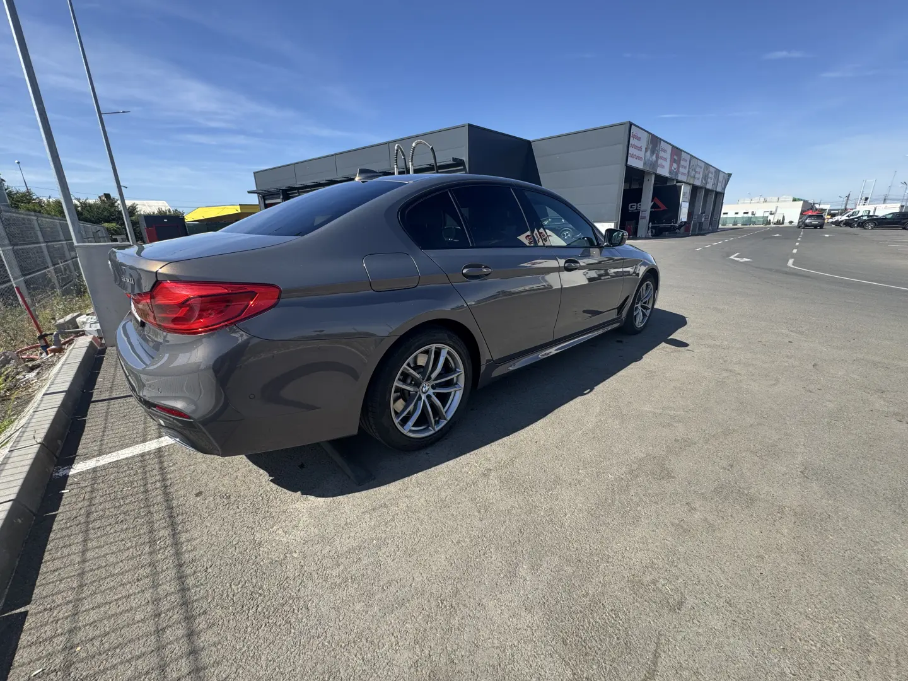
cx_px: 454
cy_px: 340
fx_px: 367
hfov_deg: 102.1
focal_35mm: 14
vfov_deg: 85.7
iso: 50
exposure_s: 1/620
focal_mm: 2.22
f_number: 2.2
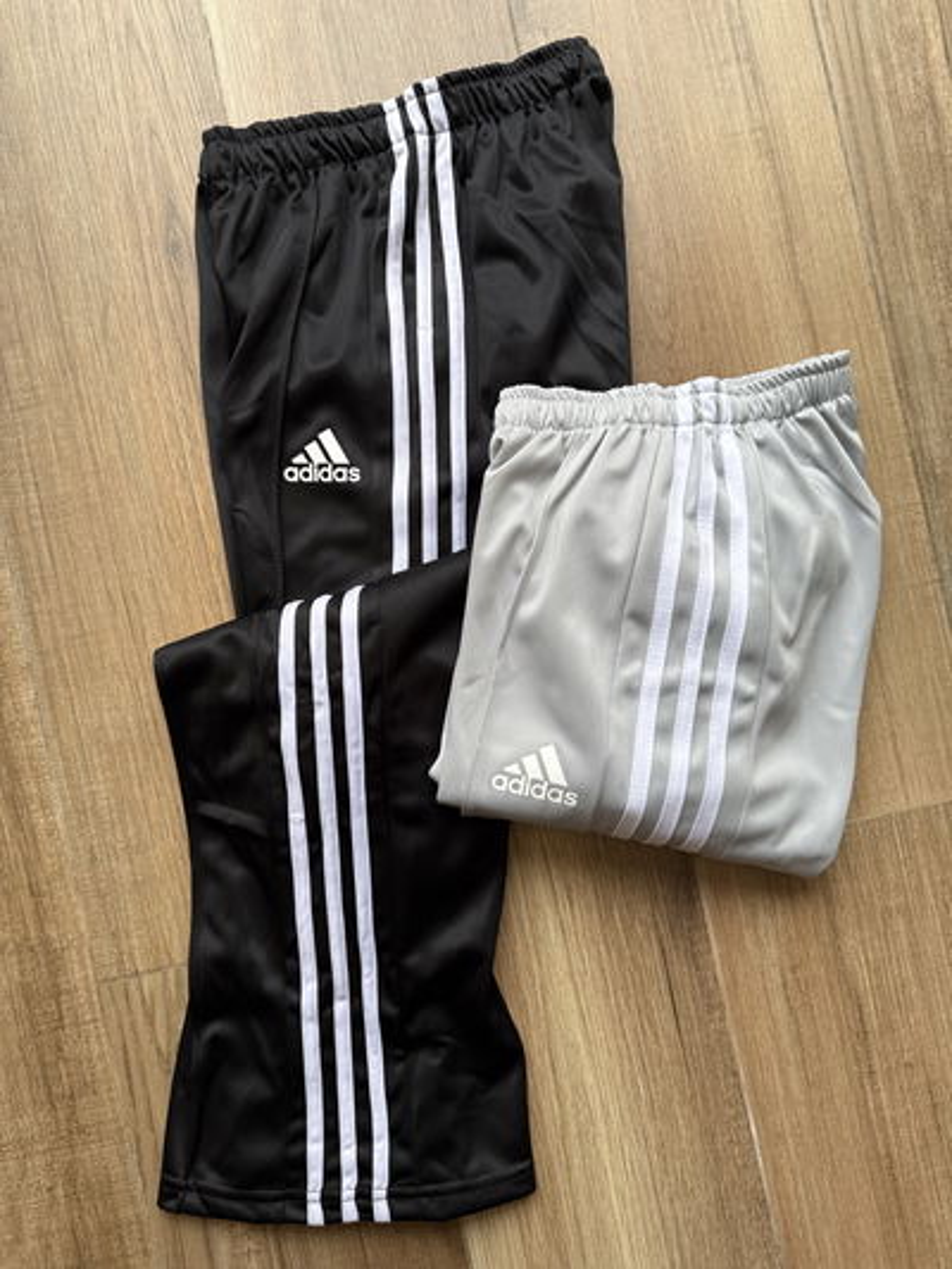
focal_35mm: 24
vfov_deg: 71.6
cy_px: 634
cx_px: 476
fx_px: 880
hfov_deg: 56.8
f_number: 1.78
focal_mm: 6.76
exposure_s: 1/780
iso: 80
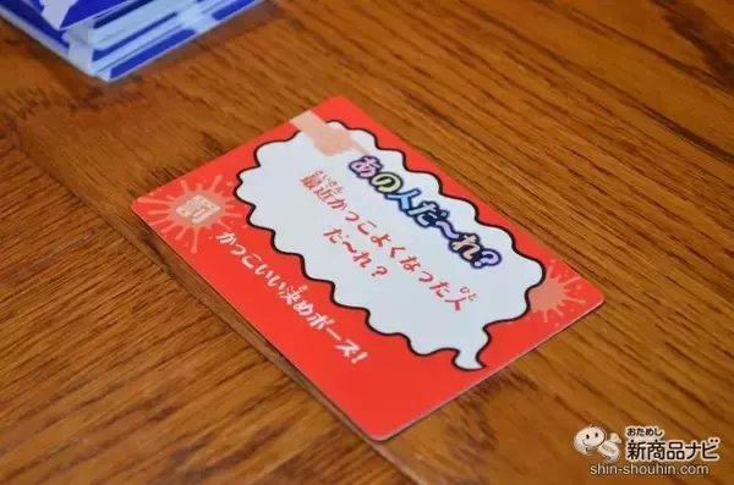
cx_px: 367
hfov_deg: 24.7
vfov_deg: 16.5
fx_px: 1678
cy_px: 242
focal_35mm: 82
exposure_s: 1/80
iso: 2500
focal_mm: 55
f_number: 5.6
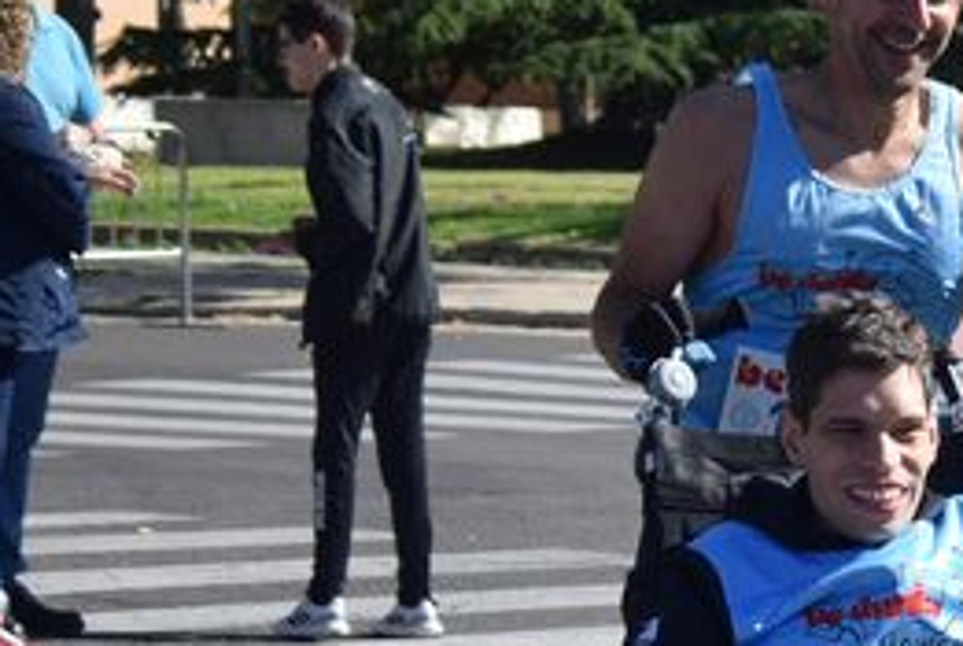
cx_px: 1314
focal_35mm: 253
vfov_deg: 5.5
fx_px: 6767
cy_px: 648
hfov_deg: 8.0
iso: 400
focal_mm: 55
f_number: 5.6
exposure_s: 1/1250
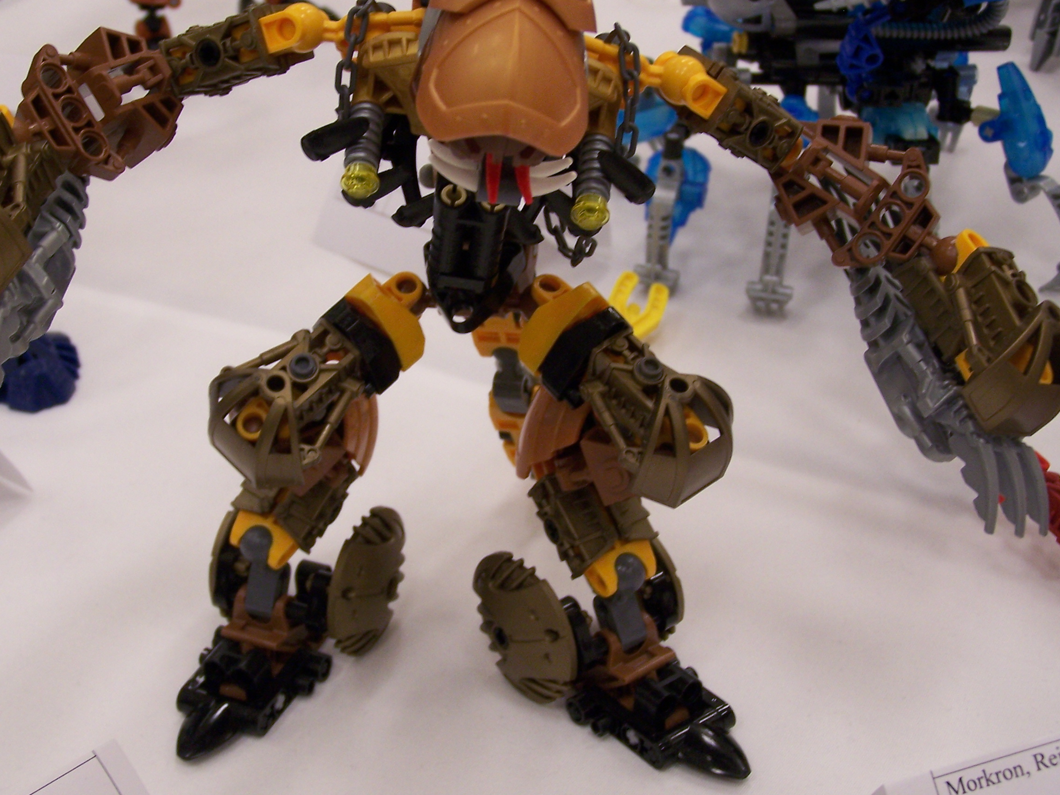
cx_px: 472
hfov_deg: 30.7
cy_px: 369
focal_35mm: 63
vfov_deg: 23.3
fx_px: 1929
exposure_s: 1/30
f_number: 3.1
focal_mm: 9.3
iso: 140
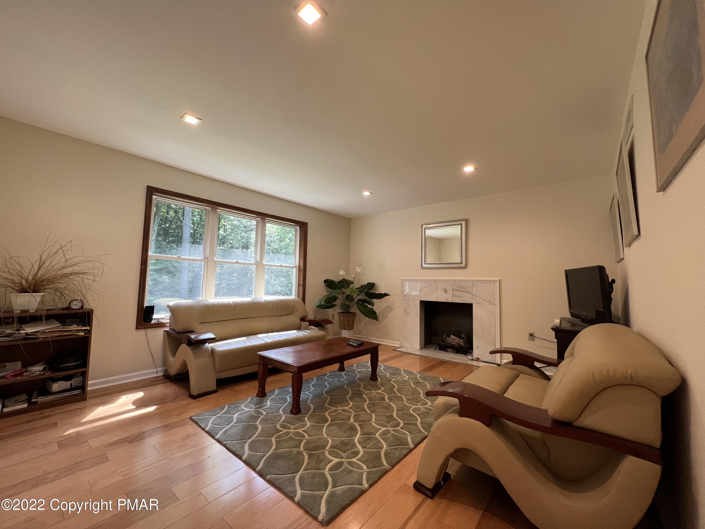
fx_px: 265
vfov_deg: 89.9
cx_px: 352
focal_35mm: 13
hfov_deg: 106.2
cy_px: 264
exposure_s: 1/120
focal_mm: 1.57
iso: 160
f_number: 1.8
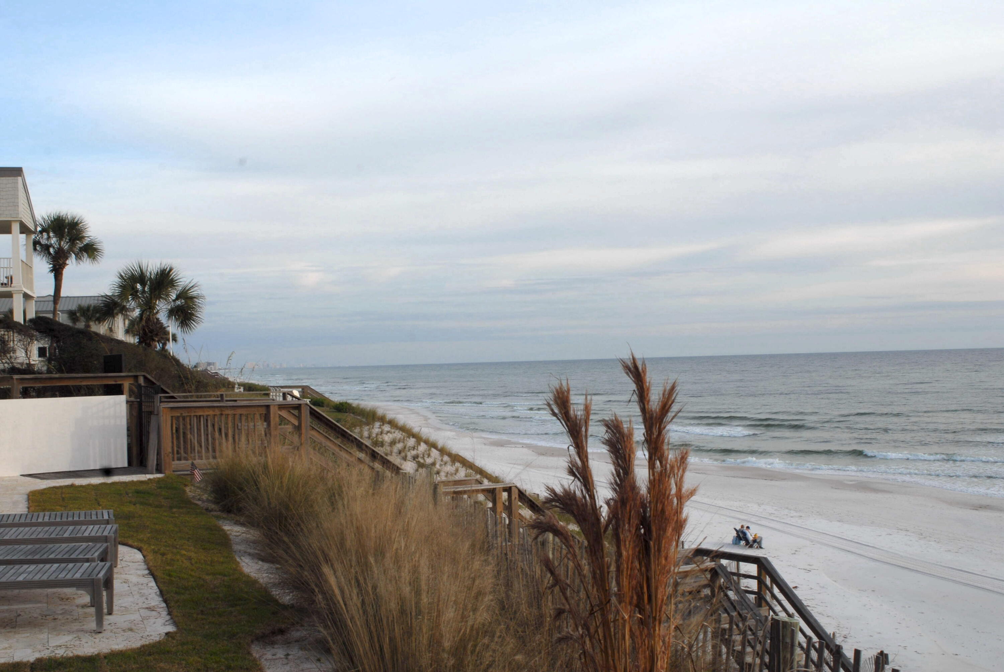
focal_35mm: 42
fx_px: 1173
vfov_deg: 32.0
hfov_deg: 46.3
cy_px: 336
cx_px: 502
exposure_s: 1/80
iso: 100
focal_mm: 28
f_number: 11
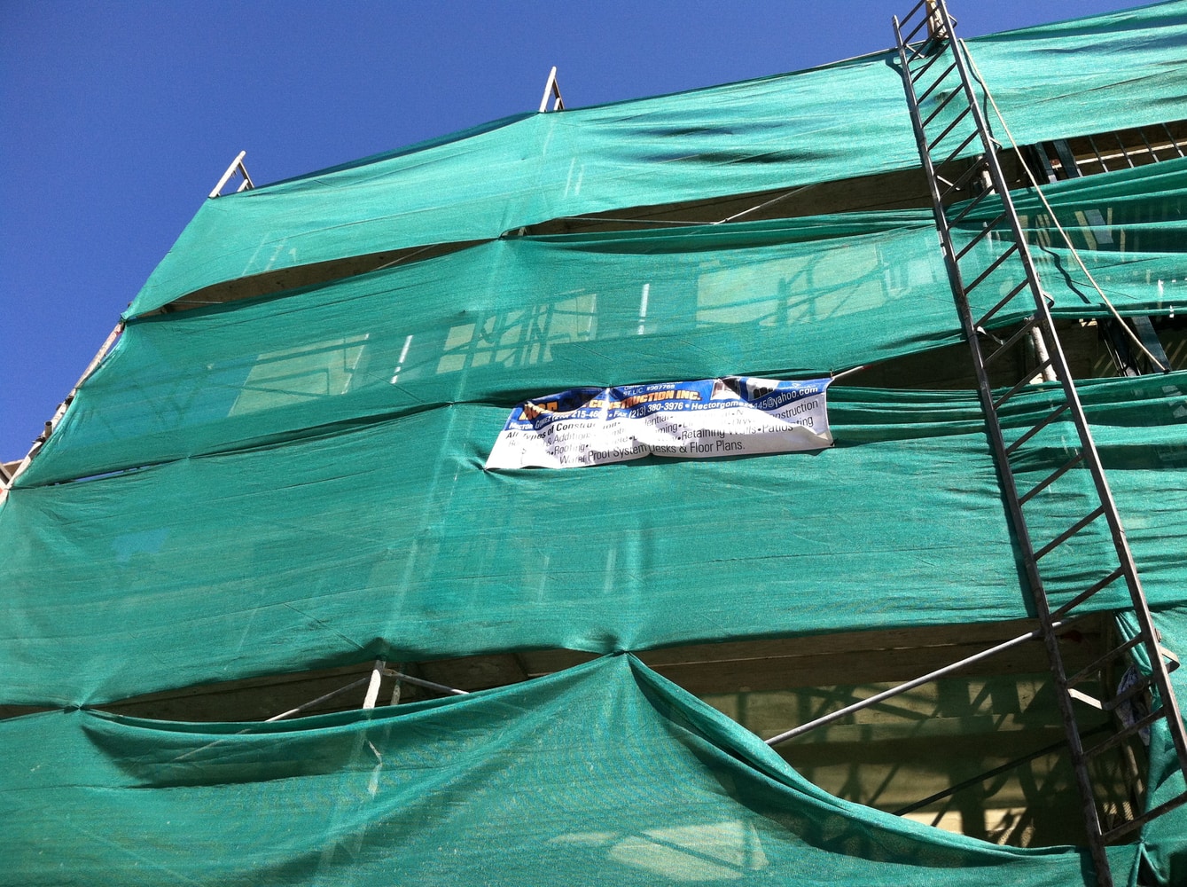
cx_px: 594
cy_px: 444
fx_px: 1198
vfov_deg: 40.6
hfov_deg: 52.7
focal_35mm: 35
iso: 80
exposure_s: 1/909
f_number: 2.8
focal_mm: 3.85
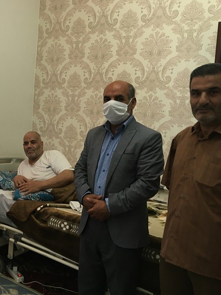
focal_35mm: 39
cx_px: 32
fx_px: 332
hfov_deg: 35.2
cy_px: 148
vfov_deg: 47.9
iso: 100
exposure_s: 1/33
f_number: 2.2
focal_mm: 4.15
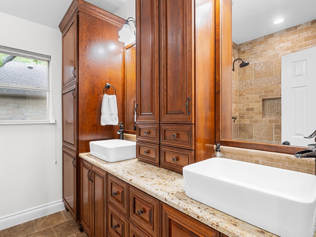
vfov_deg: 71.6
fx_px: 164
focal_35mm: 18
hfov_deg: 87.6
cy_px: 121
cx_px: 147
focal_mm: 16
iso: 500
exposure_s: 1/1.67
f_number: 9
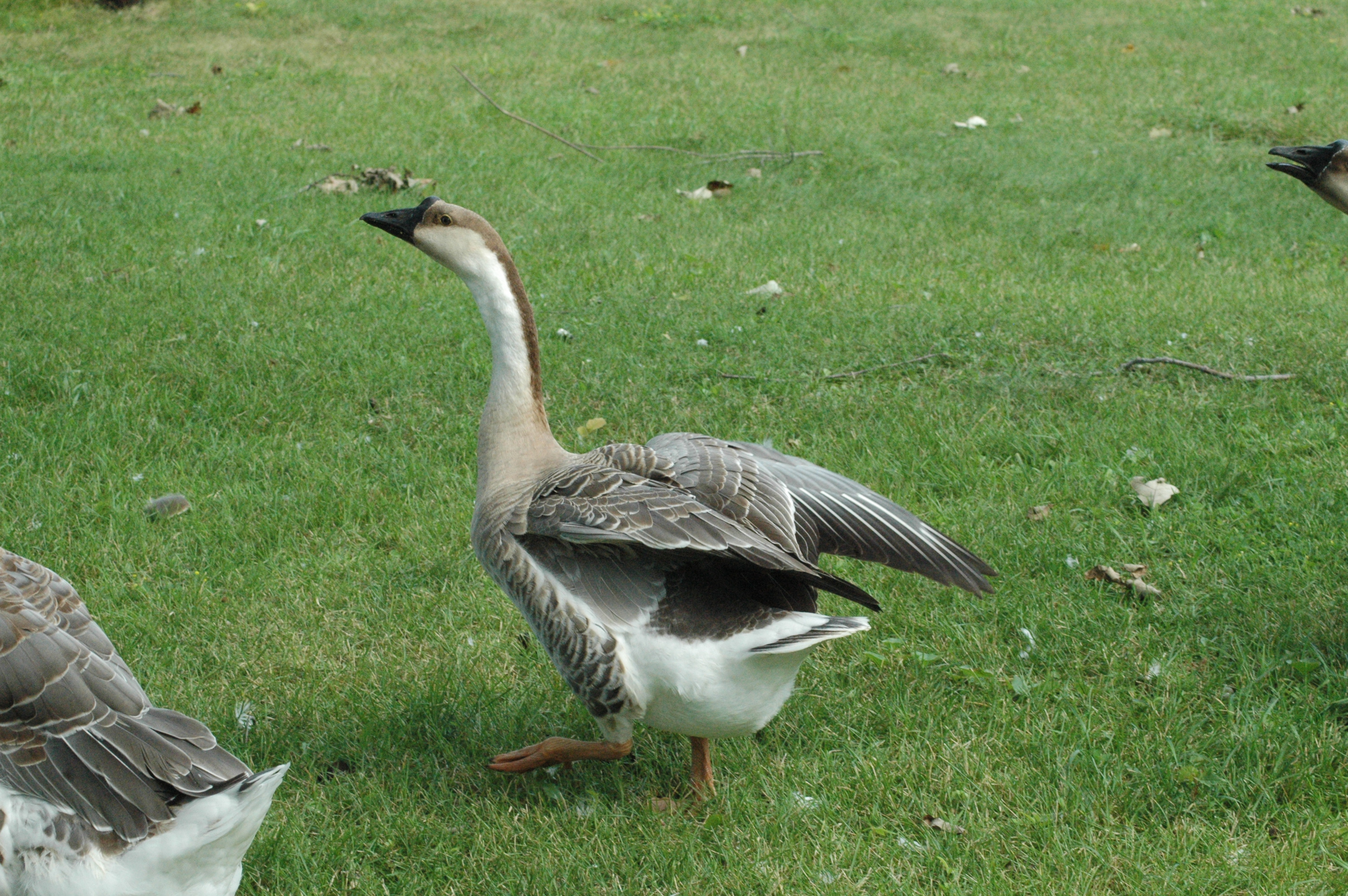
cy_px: 448
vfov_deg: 13.0
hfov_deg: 19.5
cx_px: 674
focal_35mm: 105
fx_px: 3928
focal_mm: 70
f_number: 13
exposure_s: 1/500
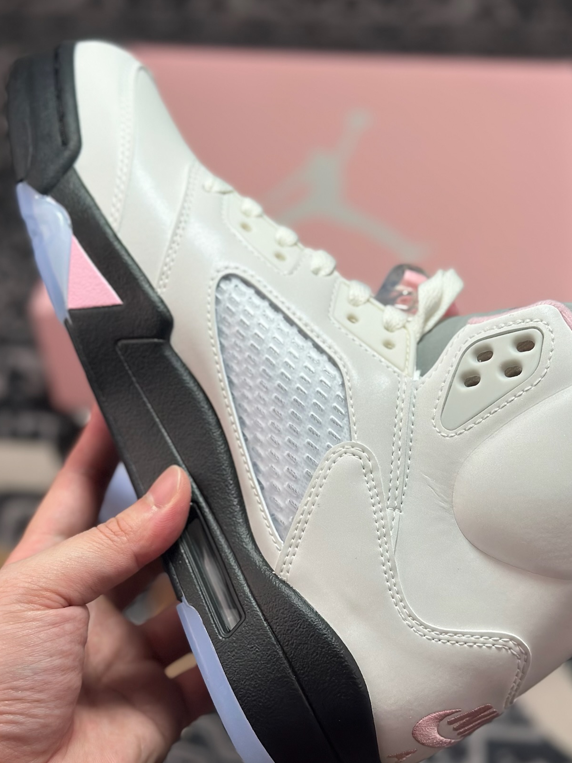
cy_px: 420
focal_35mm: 61
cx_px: 320
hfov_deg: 24.0
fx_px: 1344
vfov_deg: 31.7
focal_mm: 6.86
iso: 80
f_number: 1.78
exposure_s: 1/1613
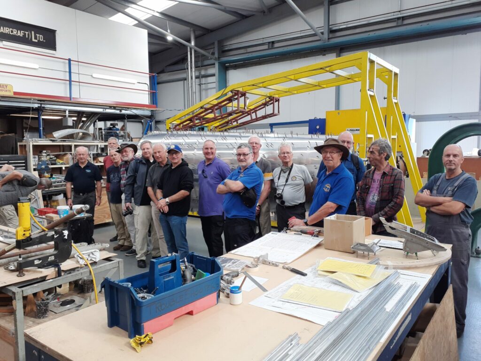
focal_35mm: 27
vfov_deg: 51.4
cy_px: 180
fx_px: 375
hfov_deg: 65.3
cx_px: 240
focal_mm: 3.6
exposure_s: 1/127
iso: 40
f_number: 1.9
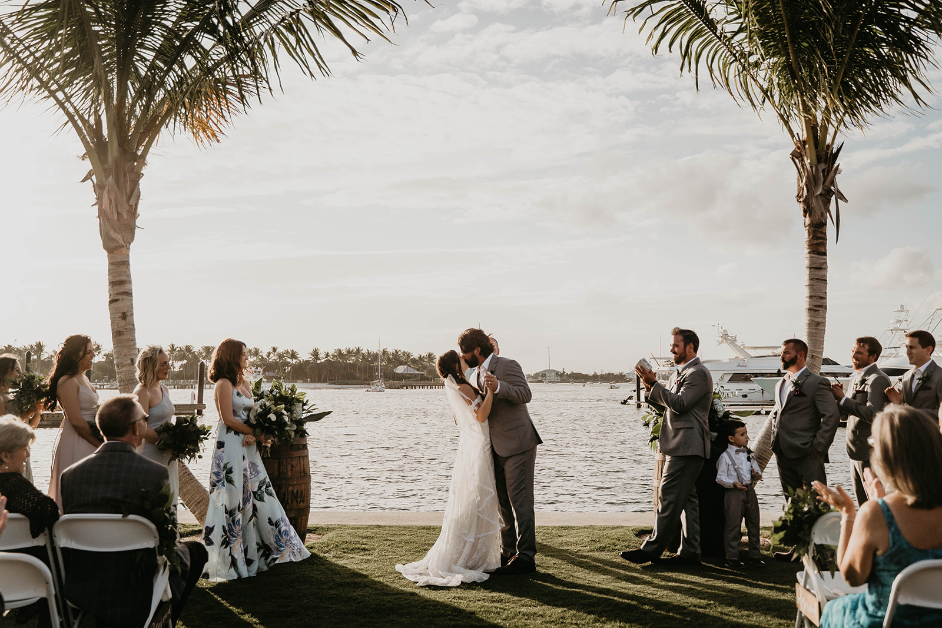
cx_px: 471
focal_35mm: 30
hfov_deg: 61.9
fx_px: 785
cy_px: 314
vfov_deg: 43.6
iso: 320
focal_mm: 30
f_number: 2.8
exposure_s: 1/5000
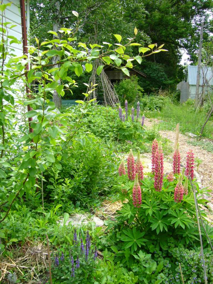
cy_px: 142
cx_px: 106
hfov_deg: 40.7
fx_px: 287
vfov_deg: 52.6
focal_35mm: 35
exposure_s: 1/400
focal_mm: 5.8
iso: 100
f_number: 2.8
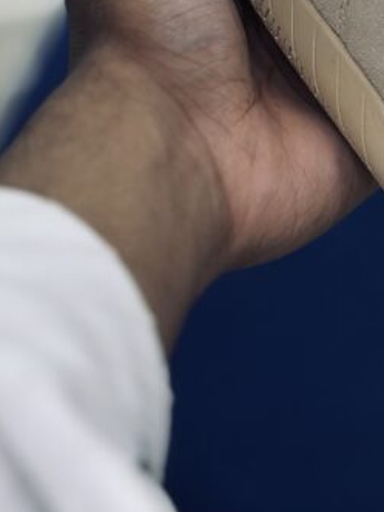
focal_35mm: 135
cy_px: -81
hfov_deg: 10.9
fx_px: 1997
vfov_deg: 14.2
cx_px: 364
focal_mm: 6.86
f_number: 1.78
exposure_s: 1/110
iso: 64
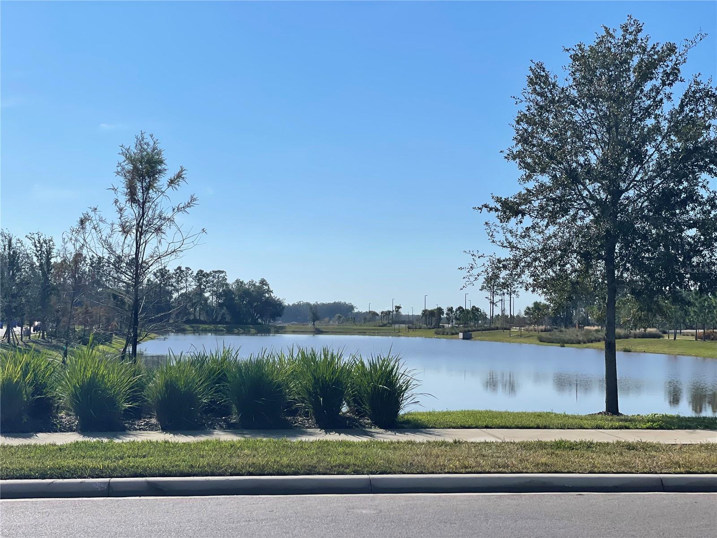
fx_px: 1077
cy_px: 269
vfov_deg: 28.0
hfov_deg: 36.8
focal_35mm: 52
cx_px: 358
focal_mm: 6
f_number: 2
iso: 25
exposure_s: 1/4785
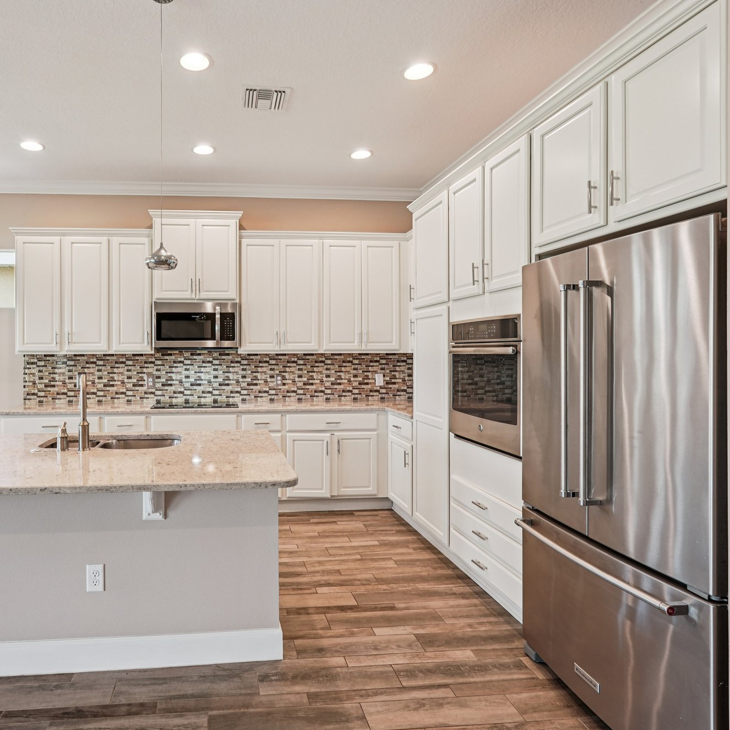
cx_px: 256
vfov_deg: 72.1
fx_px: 501
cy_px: 359
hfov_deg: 70.5
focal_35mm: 21
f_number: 8
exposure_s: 1/20
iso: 400
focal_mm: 16
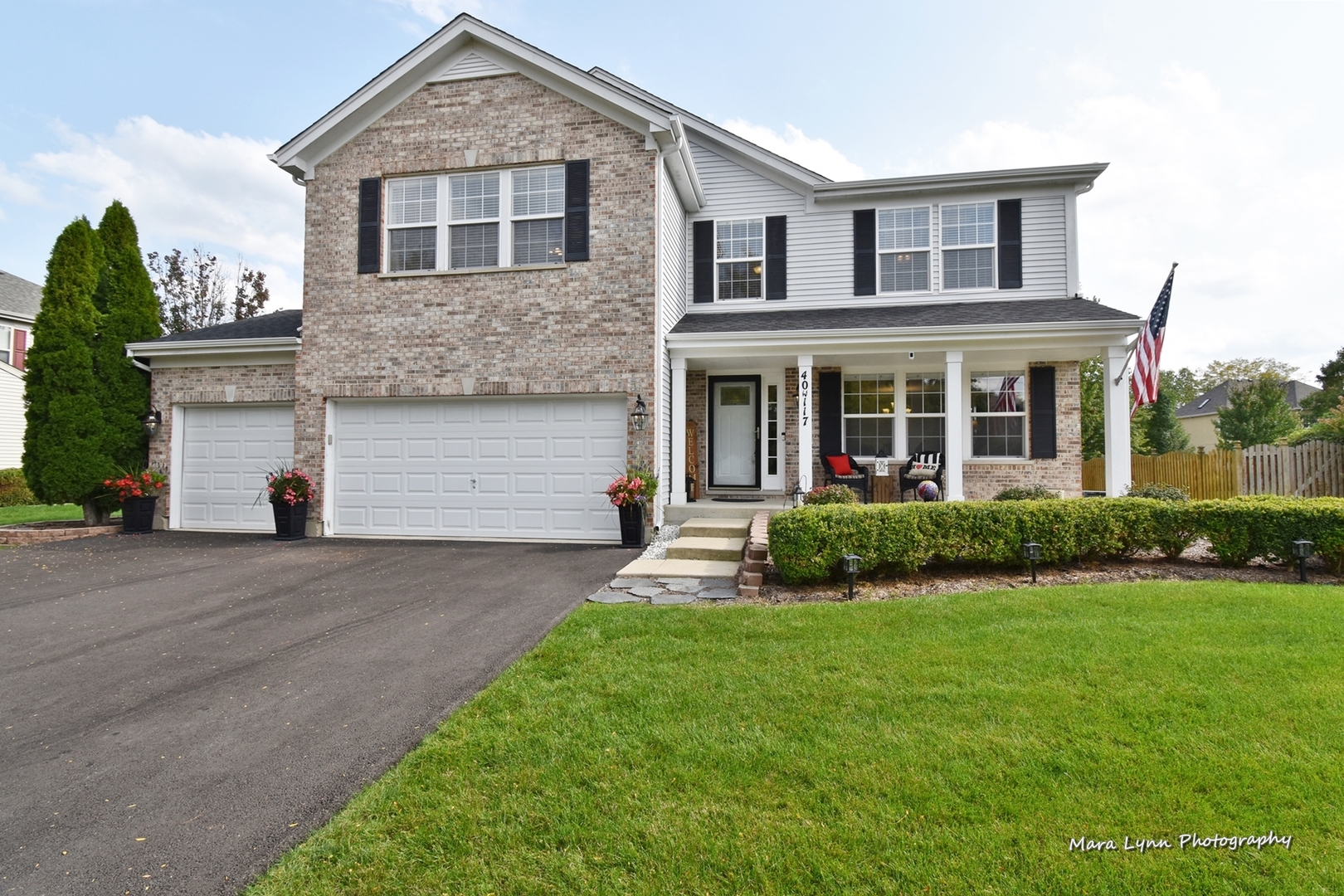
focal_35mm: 15
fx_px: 560
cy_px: 448
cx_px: 672
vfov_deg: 77.3
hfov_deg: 100.4
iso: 200
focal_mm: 10
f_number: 9.5
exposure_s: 1/350
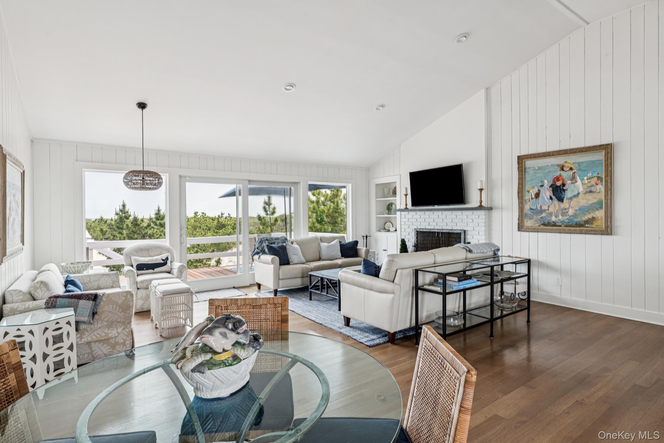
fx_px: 350
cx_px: 332
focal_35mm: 19
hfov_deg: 86.9
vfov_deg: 64.5
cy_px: 222
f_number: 8
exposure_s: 1/60
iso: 200
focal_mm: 19
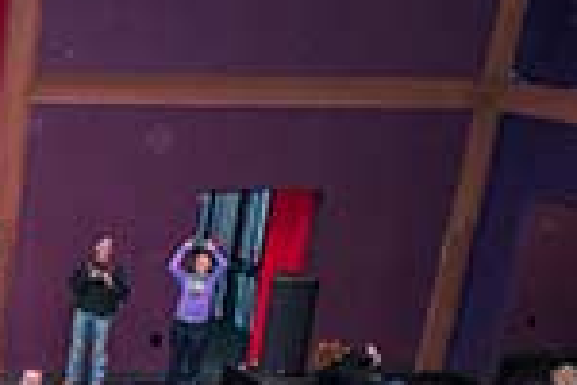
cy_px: 622
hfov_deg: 17.8
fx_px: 1490
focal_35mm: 93
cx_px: -442
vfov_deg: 13.6
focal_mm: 24
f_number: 5.6
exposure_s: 1/60
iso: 400
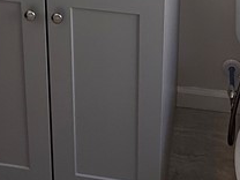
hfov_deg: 27.9
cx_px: 167
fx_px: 478
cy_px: -197
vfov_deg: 15.8
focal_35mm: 69
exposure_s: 1/117
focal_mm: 2.22
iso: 50
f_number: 2.2
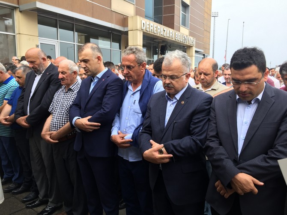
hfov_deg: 61.7
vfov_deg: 48.2
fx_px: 240
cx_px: 144
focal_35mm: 29
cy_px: 108
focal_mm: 4.15
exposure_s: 1/112
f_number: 2.2
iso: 32
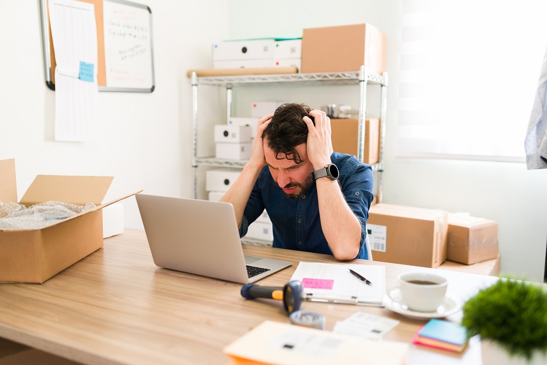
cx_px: 274
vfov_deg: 37.9
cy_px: 182
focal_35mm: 35
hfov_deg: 54.4
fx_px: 532
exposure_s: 1/160
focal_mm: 35
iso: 500
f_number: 1.8
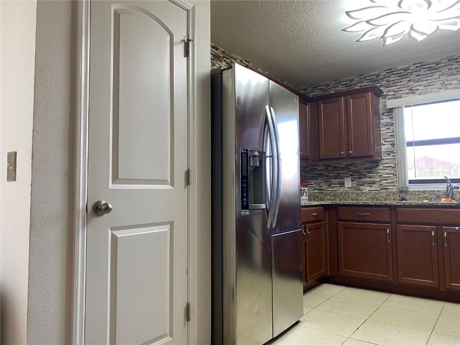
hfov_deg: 67.3
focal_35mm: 26
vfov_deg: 53.1
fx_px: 346
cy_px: 172
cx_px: 230
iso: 80
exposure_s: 1/60
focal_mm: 4.25
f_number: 1.8
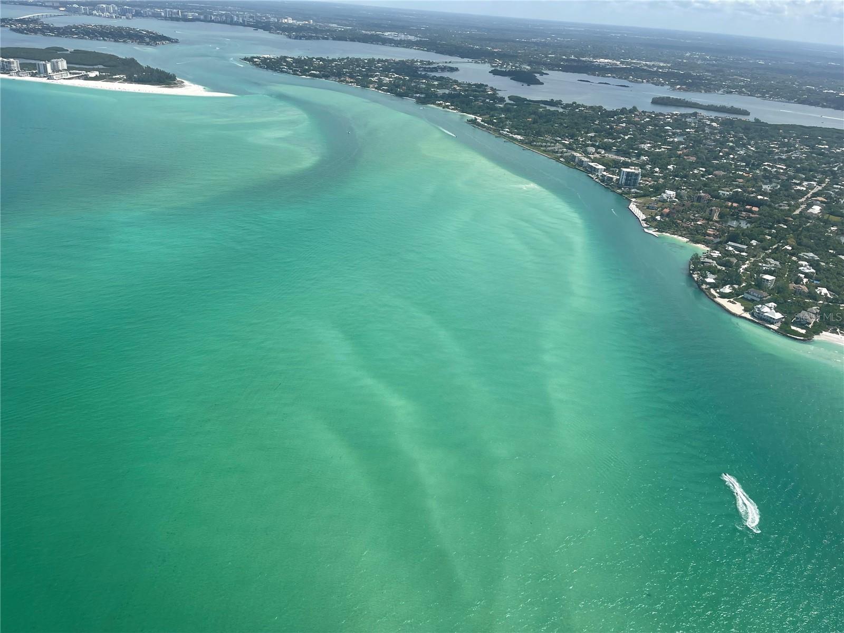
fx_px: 634
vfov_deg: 53.1
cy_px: 316
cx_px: 422
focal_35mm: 26
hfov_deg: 67.3
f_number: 1.6
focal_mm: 5.1
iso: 32
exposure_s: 1/3663
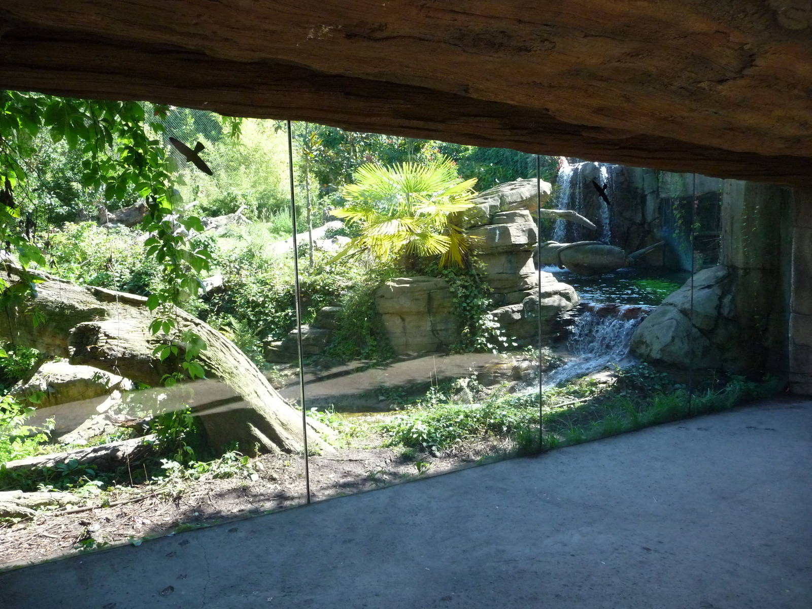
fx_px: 657
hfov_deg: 63.4
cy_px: 304
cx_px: 406
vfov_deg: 49.7
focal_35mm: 28
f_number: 3.3
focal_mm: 4.7
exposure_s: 1/320
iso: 400
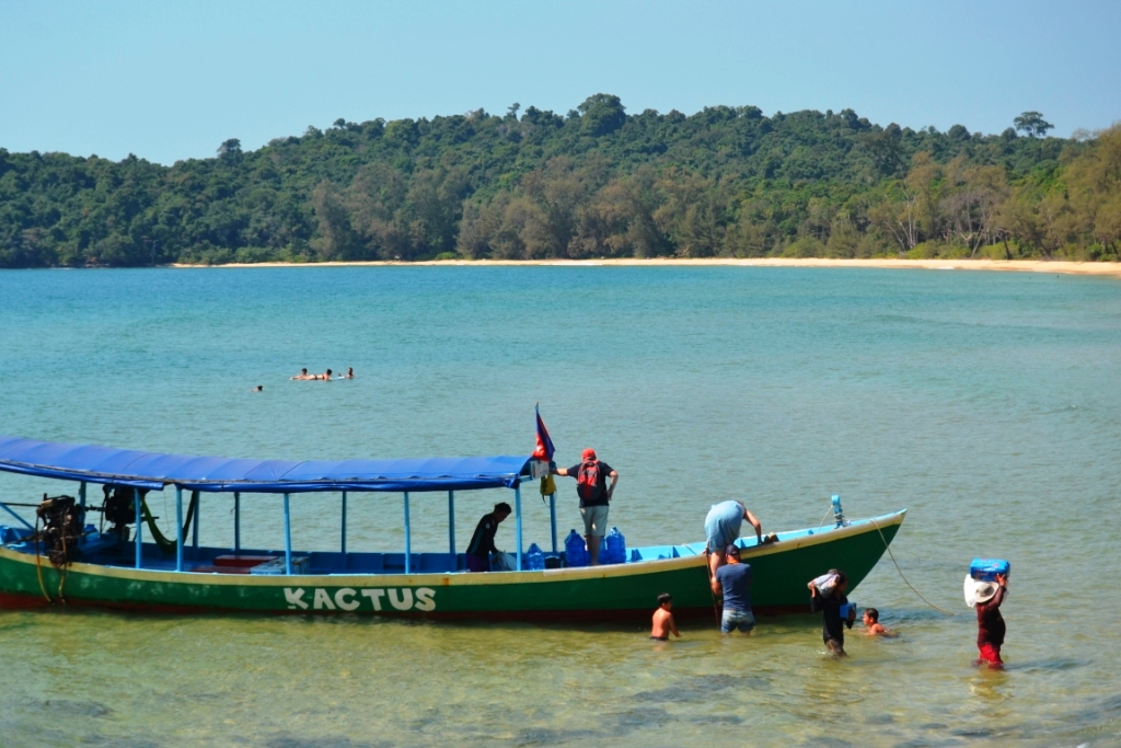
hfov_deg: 24.6
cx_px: 560
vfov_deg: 16.6
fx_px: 2569
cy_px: 374
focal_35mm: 82
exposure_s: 1/250
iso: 100
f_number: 8
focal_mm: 55
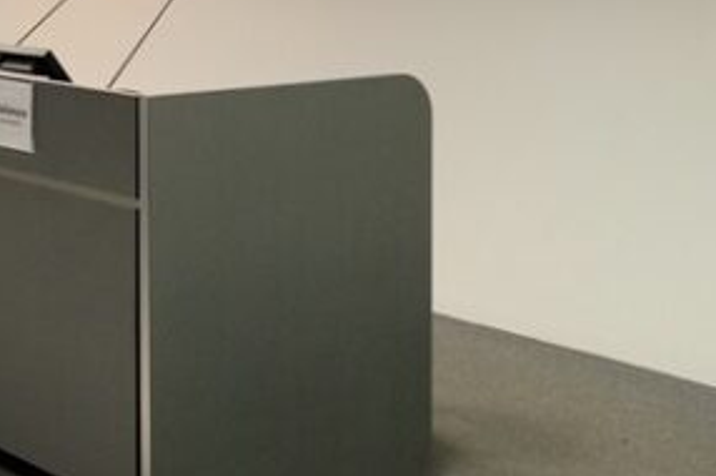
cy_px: 0
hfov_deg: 25.6
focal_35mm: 78
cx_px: 155
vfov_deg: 17.1
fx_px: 1550
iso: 2000
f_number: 4
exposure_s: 1/125
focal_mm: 19.2
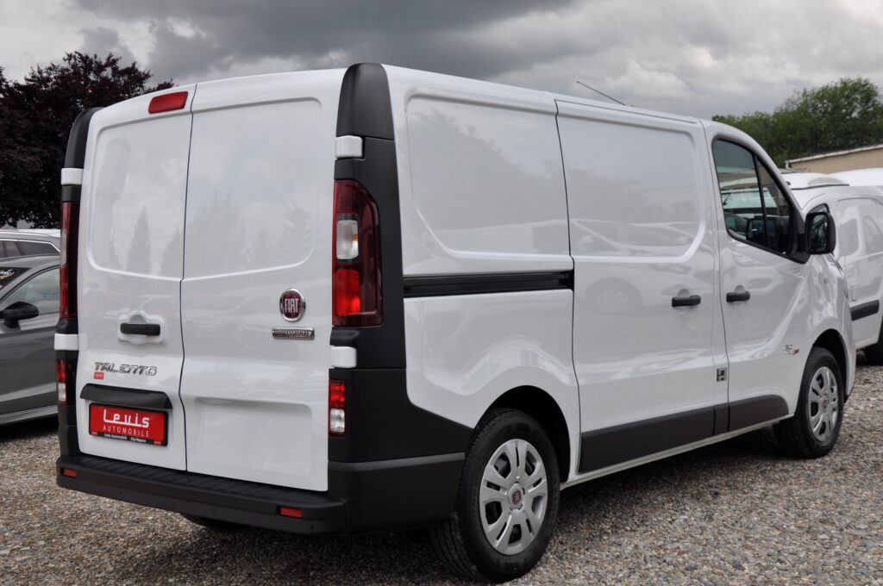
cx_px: 442
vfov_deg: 29.8
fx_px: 1102
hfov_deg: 43.7
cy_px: 293
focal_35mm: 45
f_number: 9
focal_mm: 30
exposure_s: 1/320
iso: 500
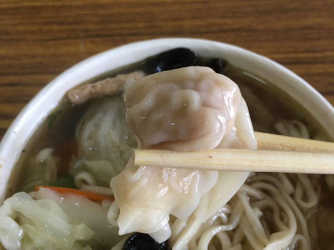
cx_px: 167
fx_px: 280
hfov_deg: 61.7
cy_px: 125
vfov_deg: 48.2
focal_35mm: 29
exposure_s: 1/15
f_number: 2.2
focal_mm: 4.15
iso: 32
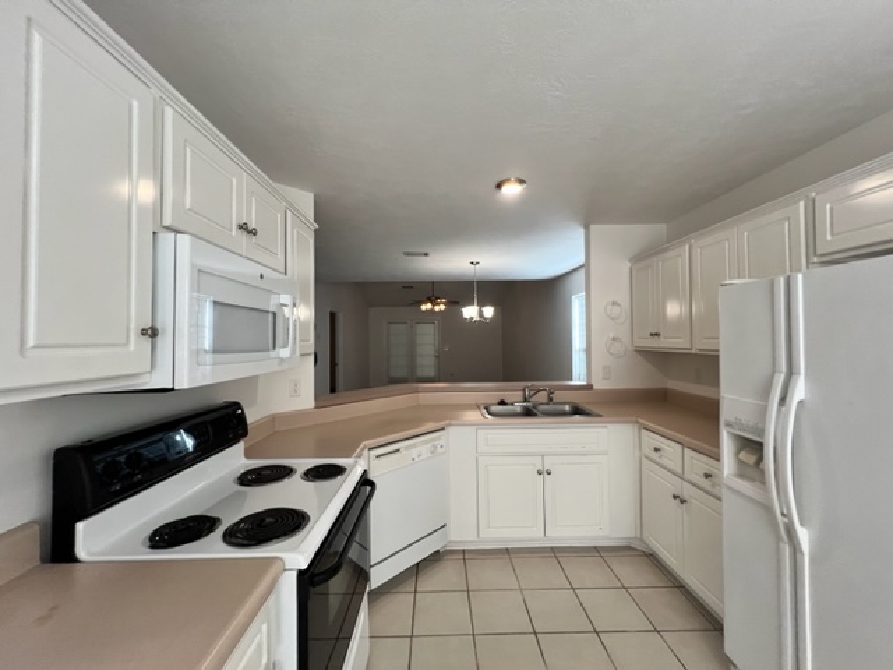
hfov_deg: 106.2
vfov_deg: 89.9
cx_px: 446
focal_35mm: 13
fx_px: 335
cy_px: 335
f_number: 1.8
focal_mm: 1.57
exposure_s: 1/120
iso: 100
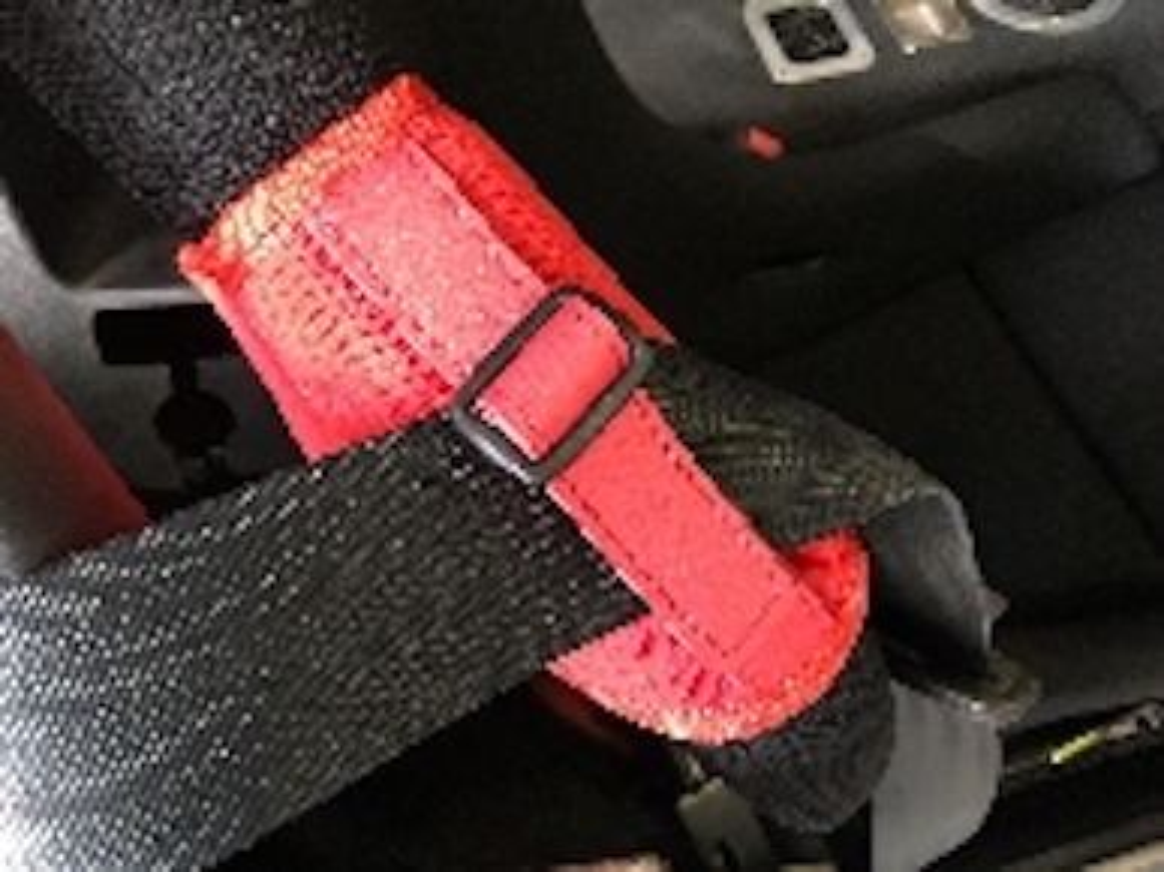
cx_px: 582
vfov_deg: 48.2
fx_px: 975
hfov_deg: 61.7
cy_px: 436
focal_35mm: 29
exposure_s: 1/10
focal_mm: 4.15
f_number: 2.2
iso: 80
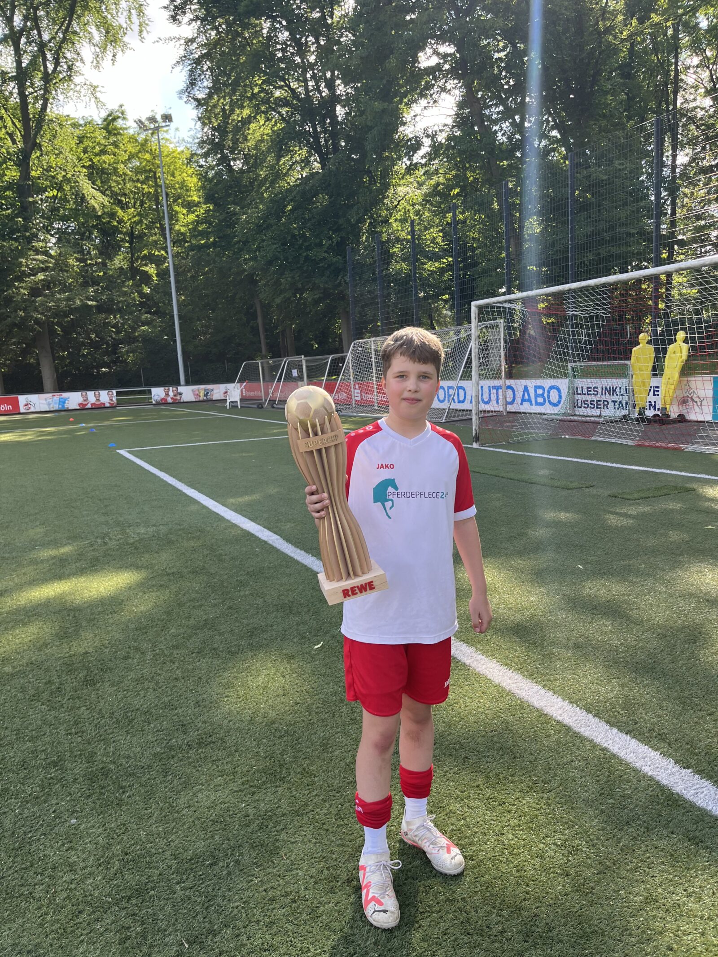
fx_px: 719
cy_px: 478
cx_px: 359
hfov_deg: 53.1
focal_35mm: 26
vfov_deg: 67.3
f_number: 1.6
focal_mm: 5.1
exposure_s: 1/631
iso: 50
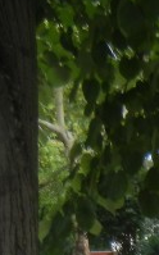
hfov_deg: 7.6
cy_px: 416
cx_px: 346
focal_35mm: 164
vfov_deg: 12.0
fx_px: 1140
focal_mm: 5.4
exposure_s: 1/74.4
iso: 160
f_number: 3.5
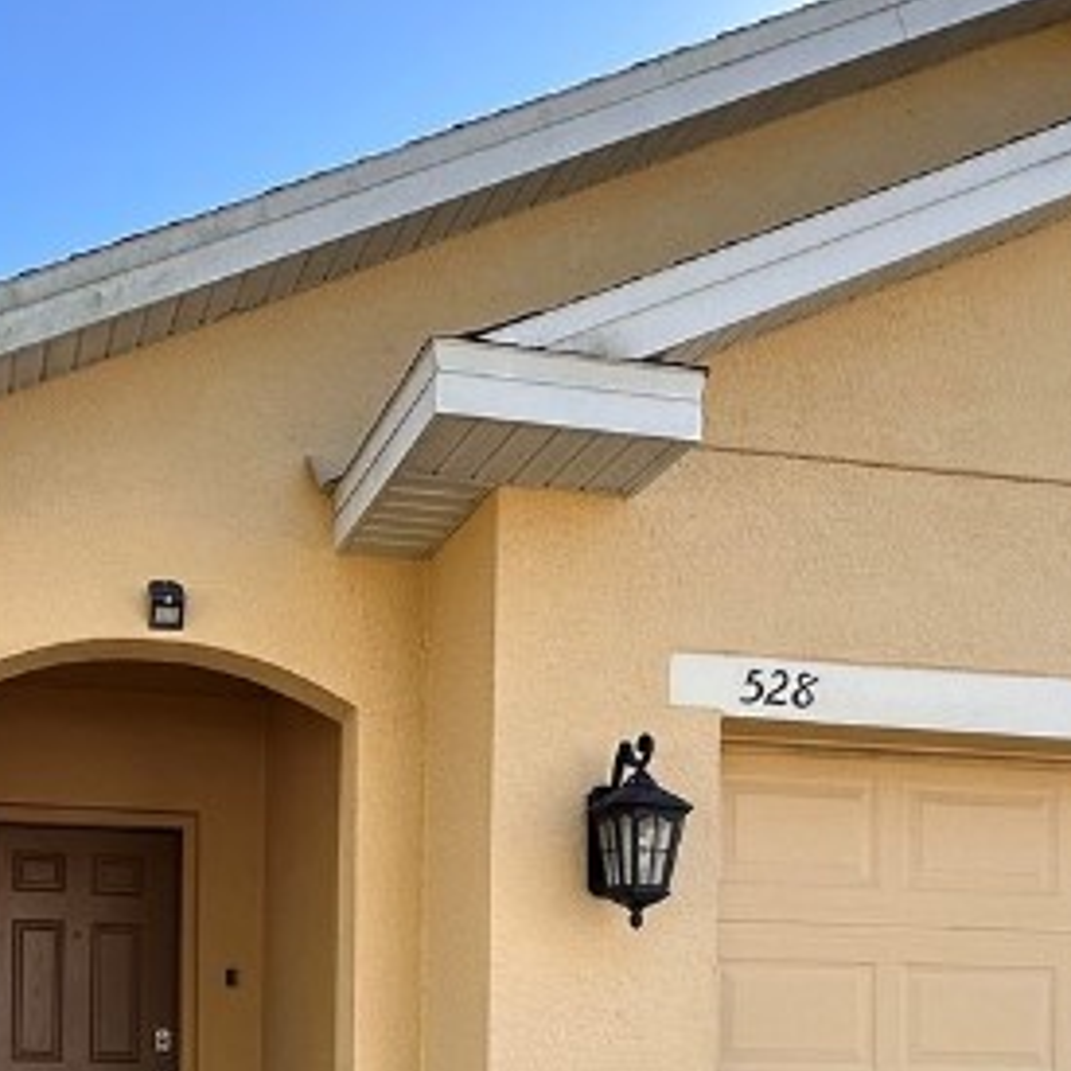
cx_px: 257
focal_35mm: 46
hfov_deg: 35.9
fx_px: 1610
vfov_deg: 33.6
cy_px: 1075
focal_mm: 2.22
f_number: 2.2
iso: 40
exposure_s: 1/350
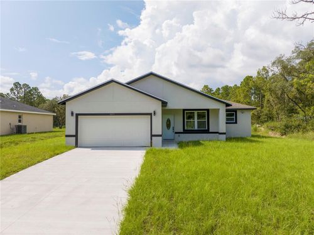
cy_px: 118
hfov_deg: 71.6
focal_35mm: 24
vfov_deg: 56.7
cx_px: 157
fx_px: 217
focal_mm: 12.29
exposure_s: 1/3200
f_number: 2.8
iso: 210
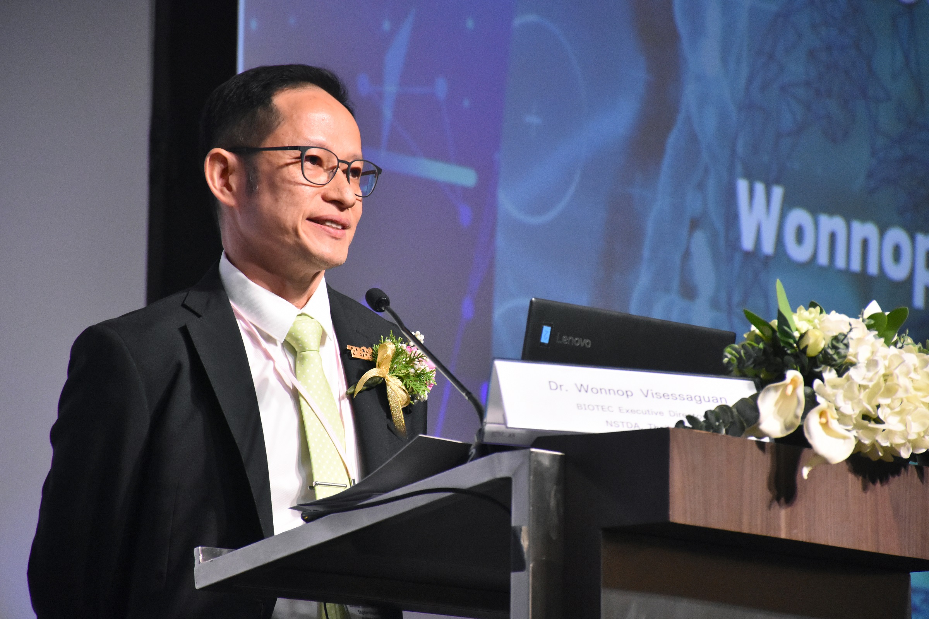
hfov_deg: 9.8
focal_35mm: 210
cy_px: 310
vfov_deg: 6.5
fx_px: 5419
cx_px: 464
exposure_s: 1/200
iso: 4000
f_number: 5.6
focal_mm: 140
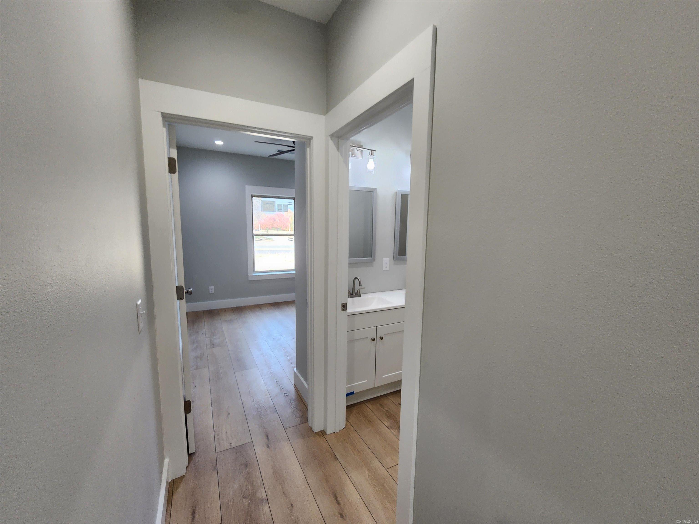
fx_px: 263
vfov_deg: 89.9
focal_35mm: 13
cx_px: 350
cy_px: 262
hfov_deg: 106.2
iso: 100
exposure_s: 1/60
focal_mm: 2.2
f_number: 2.2
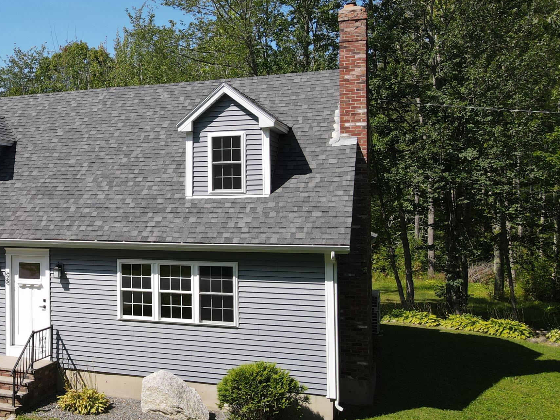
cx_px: 73
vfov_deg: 34.3
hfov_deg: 41.7
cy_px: 181
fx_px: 680
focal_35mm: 42
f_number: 2.8
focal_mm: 4.5
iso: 100
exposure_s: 1/640
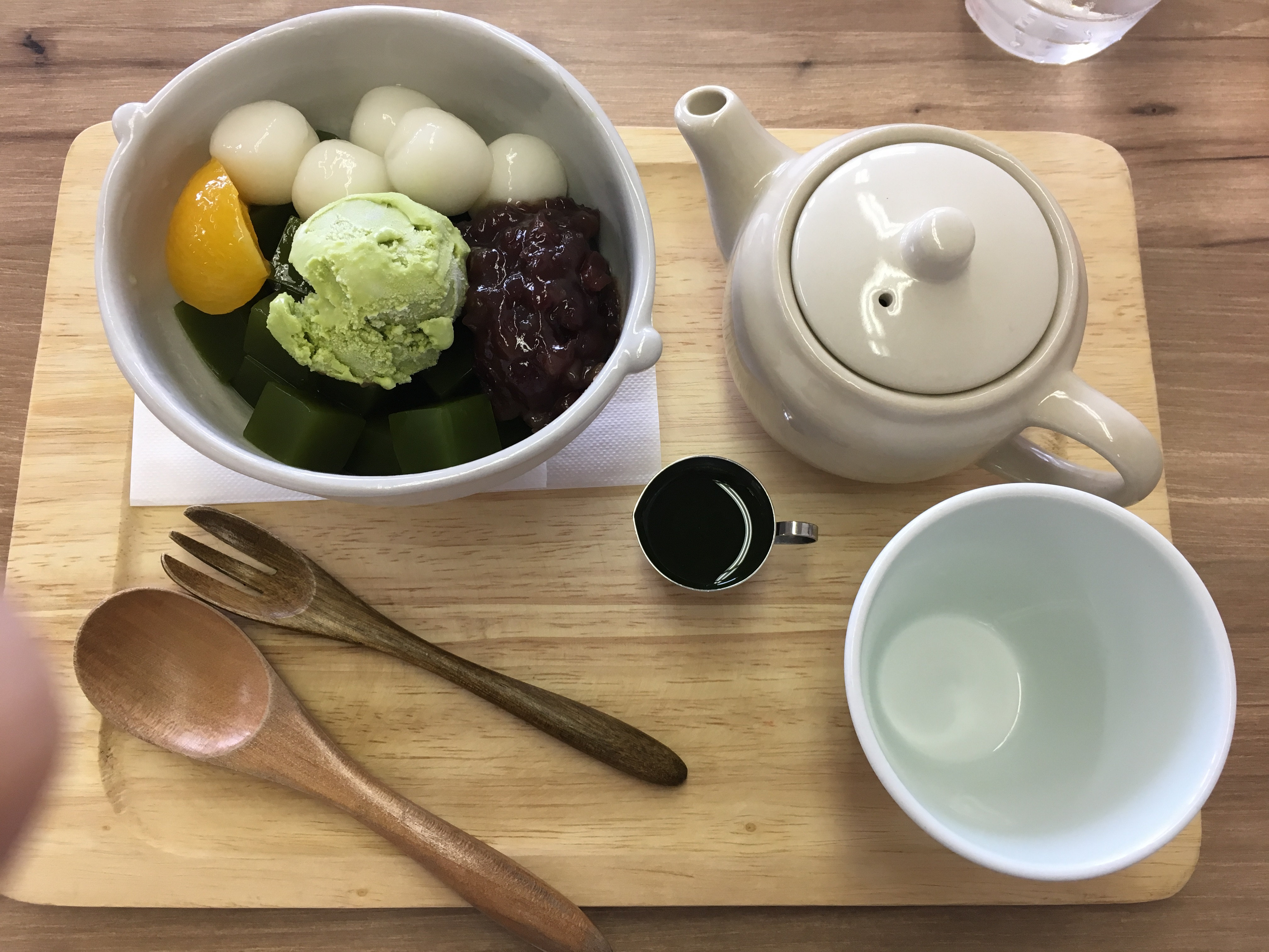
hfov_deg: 61.7
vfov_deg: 48.2
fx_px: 1063
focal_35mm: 29
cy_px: 476
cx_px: 634
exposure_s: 1/30
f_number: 2.2
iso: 25
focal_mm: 4.15
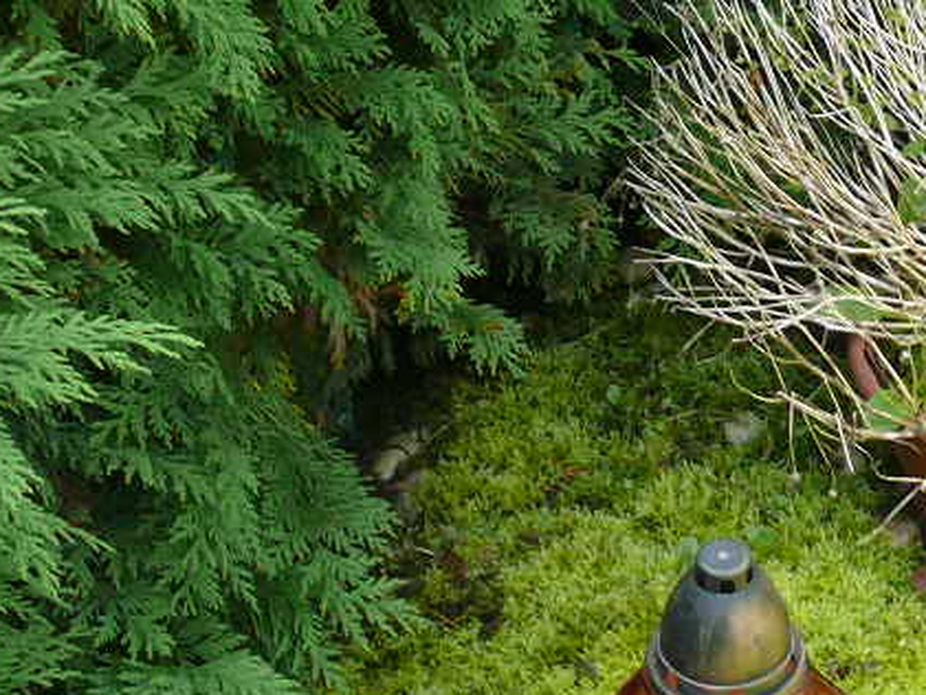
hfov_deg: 14.2
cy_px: 35
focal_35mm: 133
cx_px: 1243
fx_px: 3559
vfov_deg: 11.1
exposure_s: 1/100
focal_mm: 7.4
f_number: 3.2
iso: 100
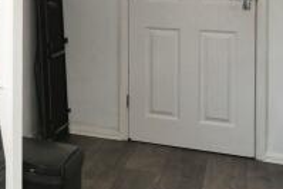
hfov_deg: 18.6
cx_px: -260
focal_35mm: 77
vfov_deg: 17.2
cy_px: -21
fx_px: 606
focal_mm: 10
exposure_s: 1/60
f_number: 8
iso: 400
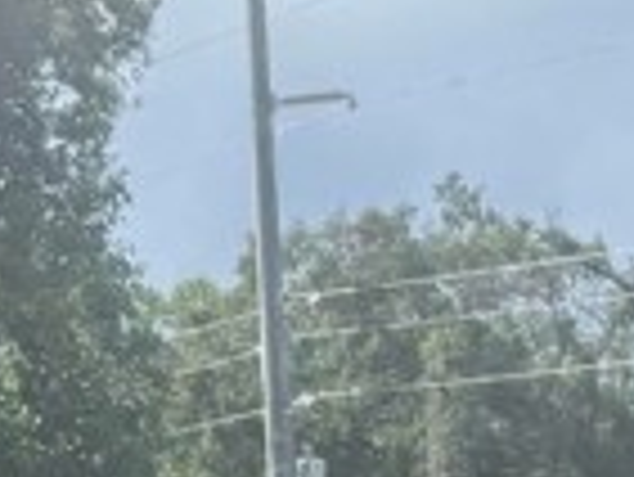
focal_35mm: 189
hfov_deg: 10.0
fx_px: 3465
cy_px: 1179
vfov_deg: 7.3
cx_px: 1079
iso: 50
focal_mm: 5.96
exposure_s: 1/1381
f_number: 1.6
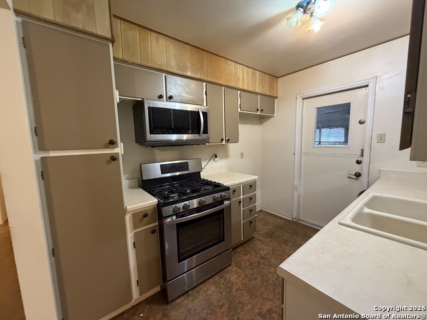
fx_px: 173
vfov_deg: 85.7
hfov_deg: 102.1
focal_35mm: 14
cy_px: 160
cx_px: 214
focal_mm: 2.22
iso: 500
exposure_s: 1/60
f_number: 2.2
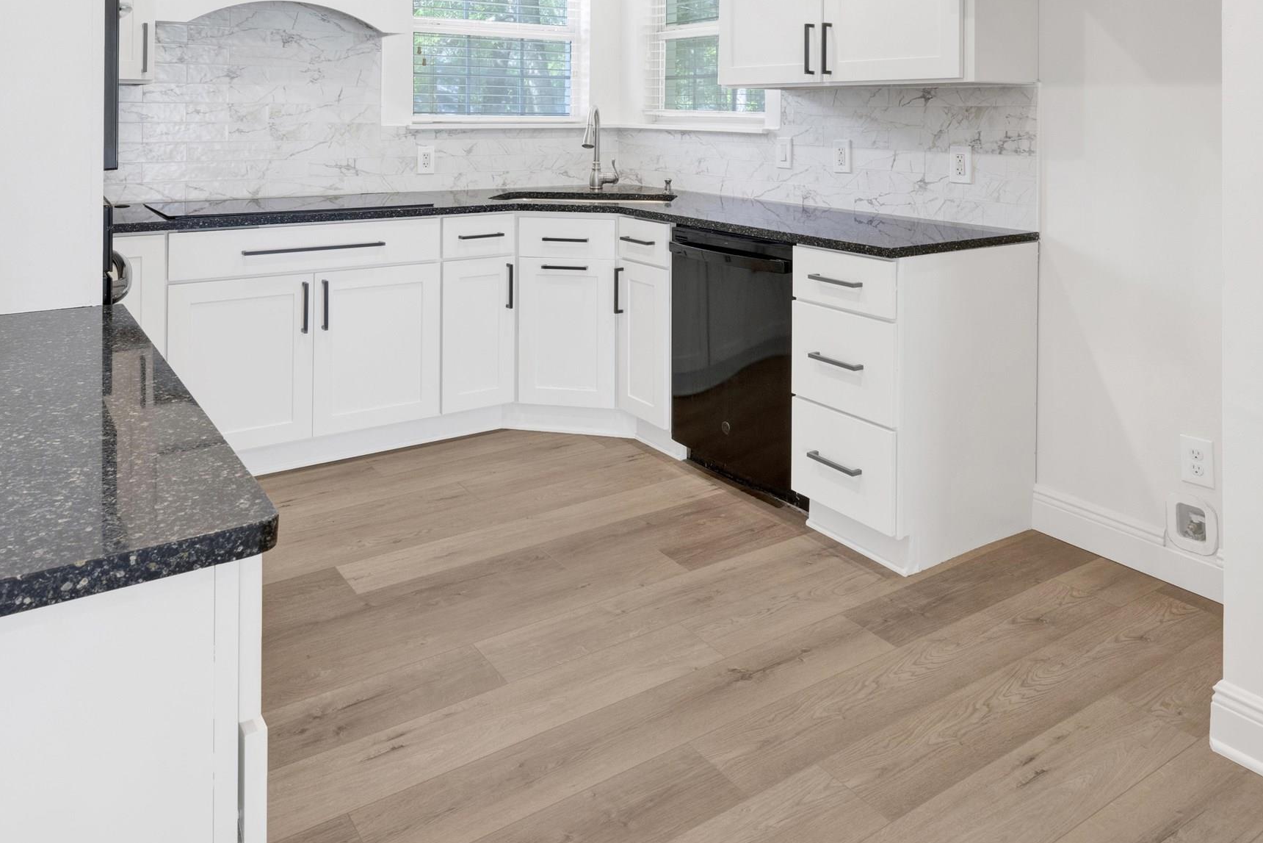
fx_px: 908
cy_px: 101
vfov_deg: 45.6
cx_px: 610
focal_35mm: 26
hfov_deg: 69.6
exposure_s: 1/6
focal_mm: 14.5
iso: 400
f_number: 11
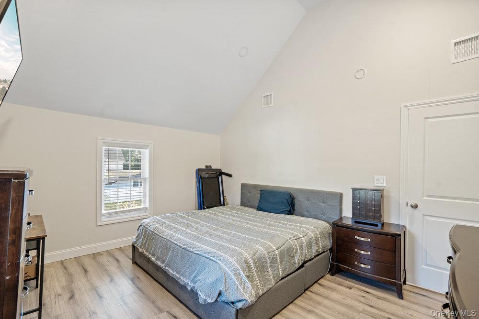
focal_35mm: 16
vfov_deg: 73.8
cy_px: 160
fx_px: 213
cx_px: 240
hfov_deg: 96.7
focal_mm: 16
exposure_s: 1/10
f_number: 6.3
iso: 1000
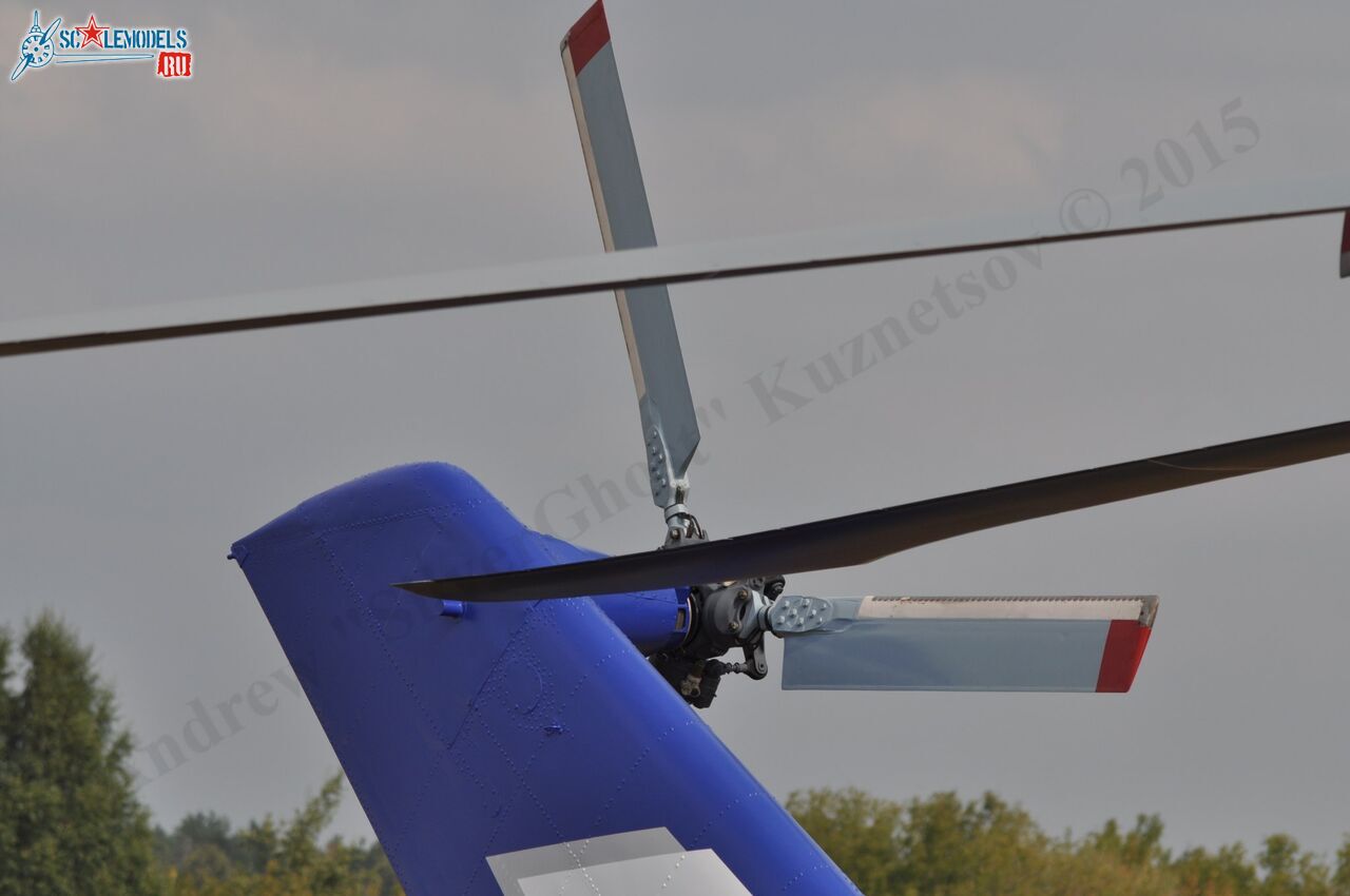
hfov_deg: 8.1
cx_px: 675
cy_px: 448
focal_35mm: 255
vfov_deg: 5.4
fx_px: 9550
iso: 200
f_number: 8
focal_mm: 170
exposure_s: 1/1250
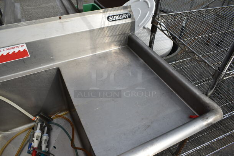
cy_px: 78
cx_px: 117
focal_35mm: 27
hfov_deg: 67.3
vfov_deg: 48.0
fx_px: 176
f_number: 7.1
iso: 100
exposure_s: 1/320
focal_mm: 18
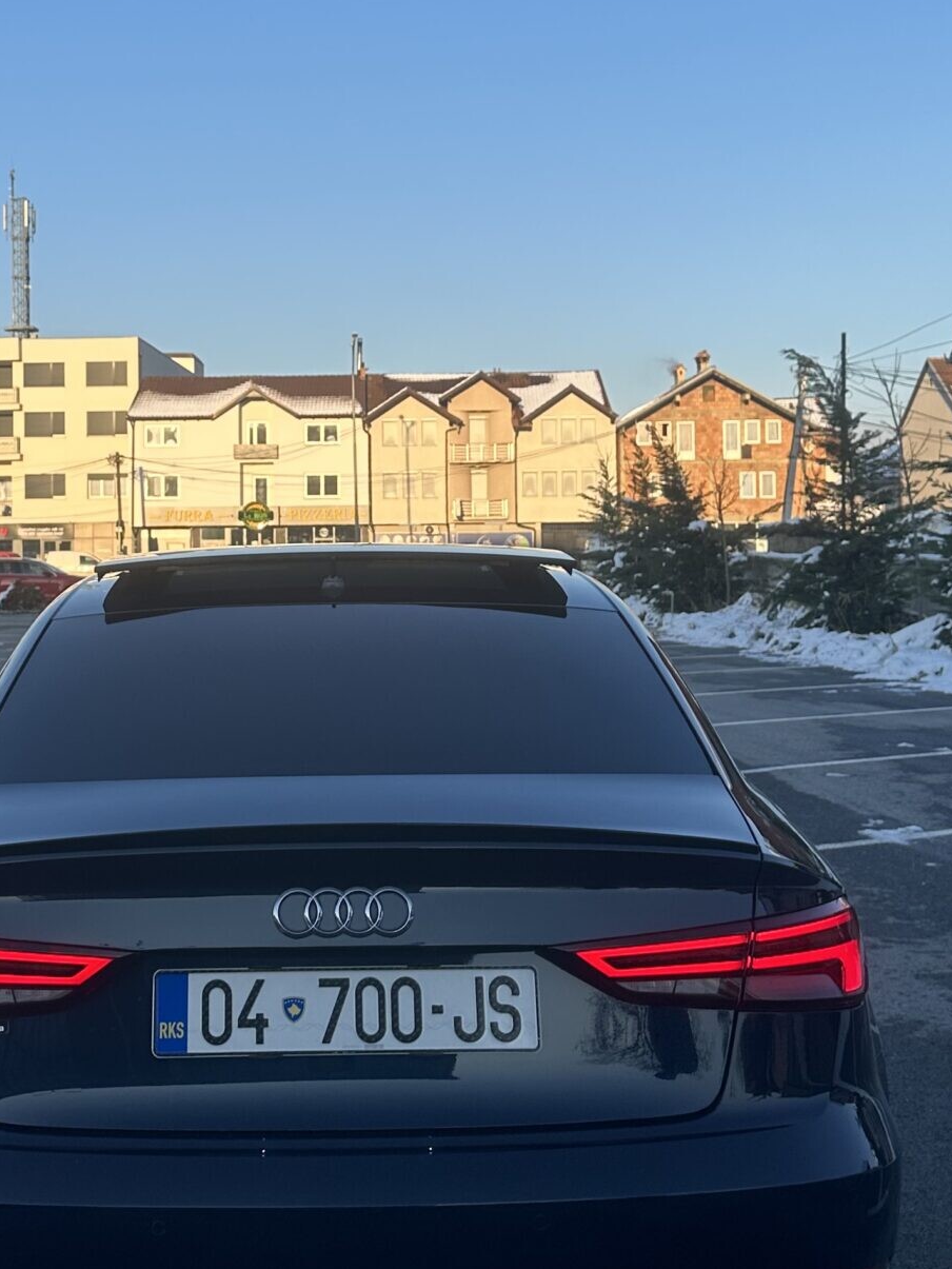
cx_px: 334
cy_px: 508
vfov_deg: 37.3
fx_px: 1870
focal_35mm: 51
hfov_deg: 28.4
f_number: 1.78
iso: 80
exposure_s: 1/2110
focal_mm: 6.86
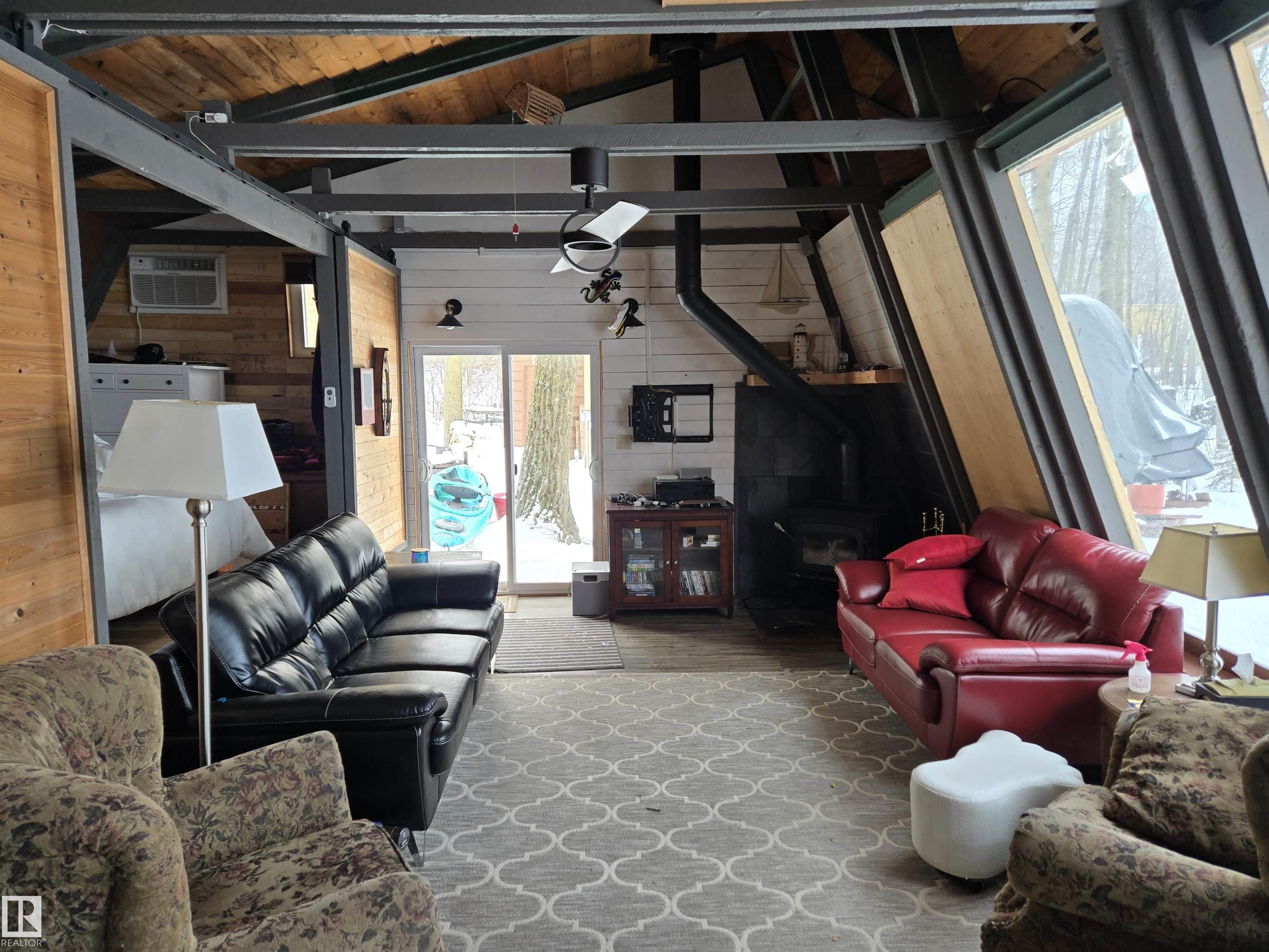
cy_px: 476
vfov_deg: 58.9
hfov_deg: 73.9
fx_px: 843
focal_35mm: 23
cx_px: 634
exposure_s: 1/180
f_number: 1.8
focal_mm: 5.4
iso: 80
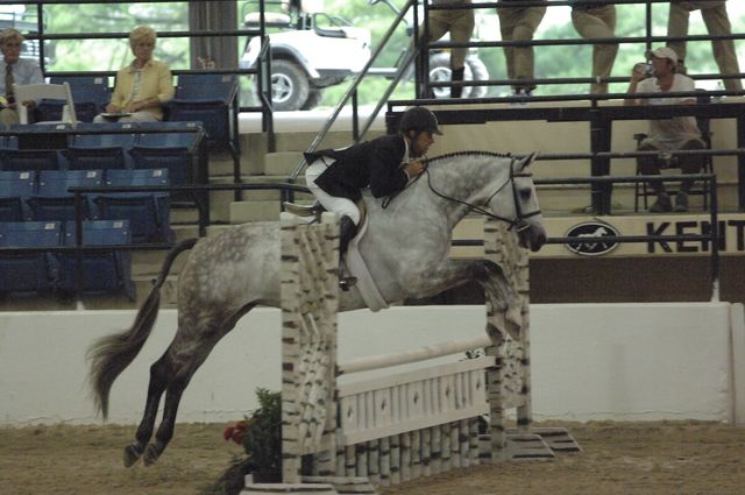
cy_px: 248
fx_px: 6200
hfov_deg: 6.9
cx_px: 372
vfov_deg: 4.6
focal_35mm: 300
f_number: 2.8
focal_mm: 200
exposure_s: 1/320
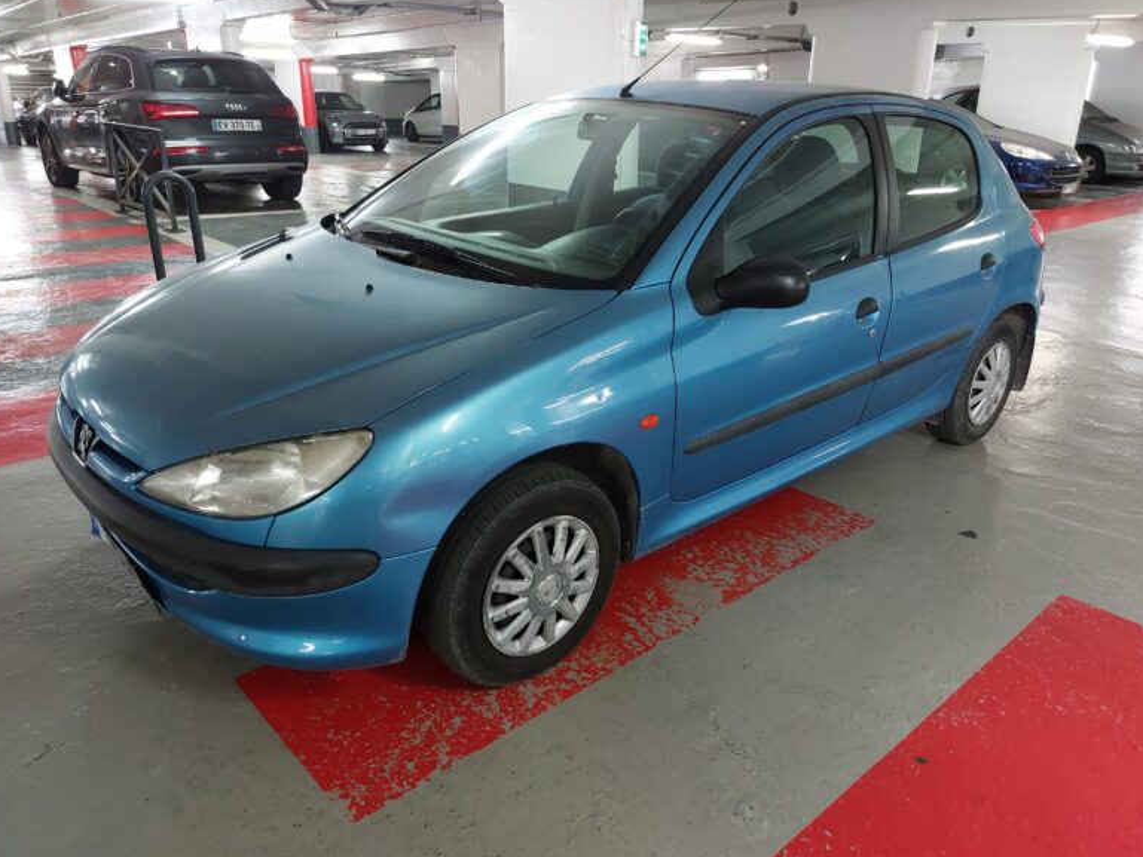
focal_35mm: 26
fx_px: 859
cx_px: 577
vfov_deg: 53.1
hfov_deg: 67.3
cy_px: 426
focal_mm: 5.23
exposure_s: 1/33.3
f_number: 1.8
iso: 400
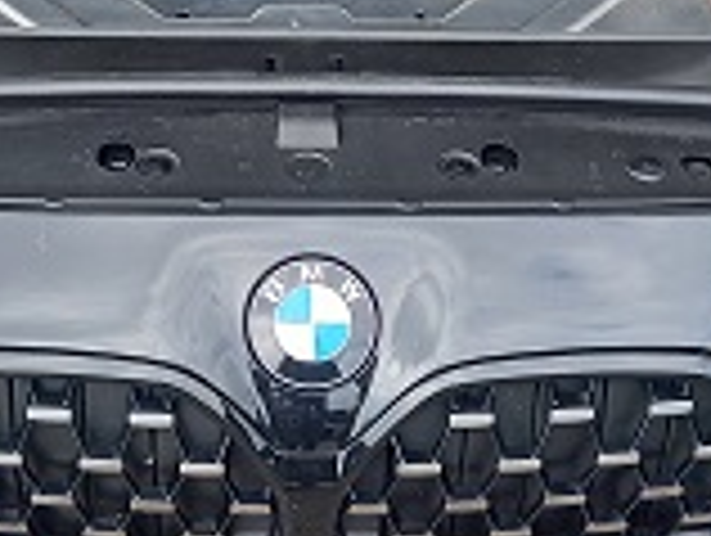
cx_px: 290
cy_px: 101
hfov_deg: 23.8
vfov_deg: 17.9
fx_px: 1687
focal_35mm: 82
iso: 50
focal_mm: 4.65
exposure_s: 1/133
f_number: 1.8
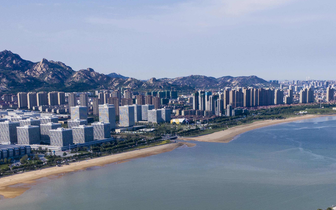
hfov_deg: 34.1
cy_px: 192
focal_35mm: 59
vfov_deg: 21.5
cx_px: 234
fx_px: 540
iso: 100
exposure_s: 1/2000
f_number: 2.8
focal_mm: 10.26
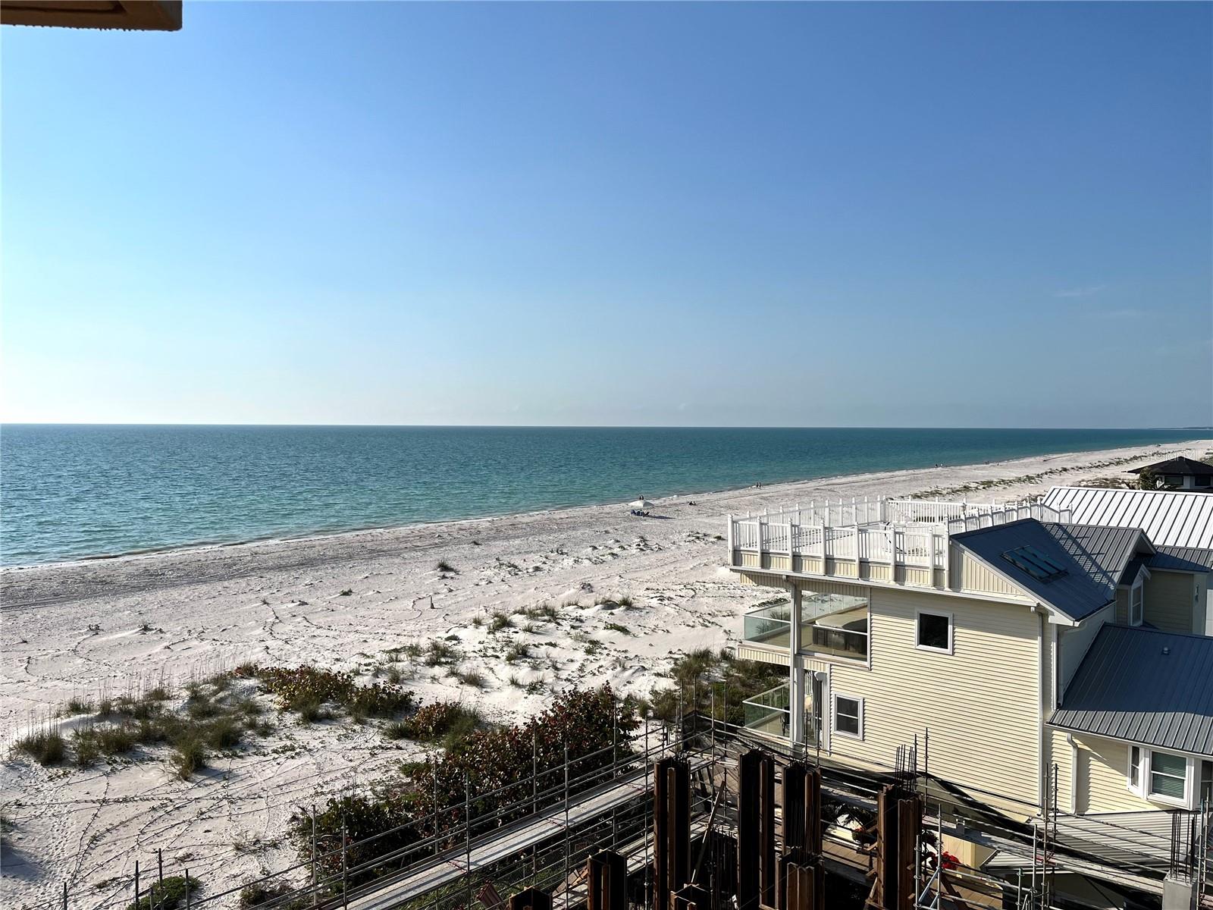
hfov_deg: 67.3
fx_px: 911
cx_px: 606
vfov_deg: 53.1
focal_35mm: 26
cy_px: 455
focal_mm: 5.1
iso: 50
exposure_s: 1/8403
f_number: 1.6
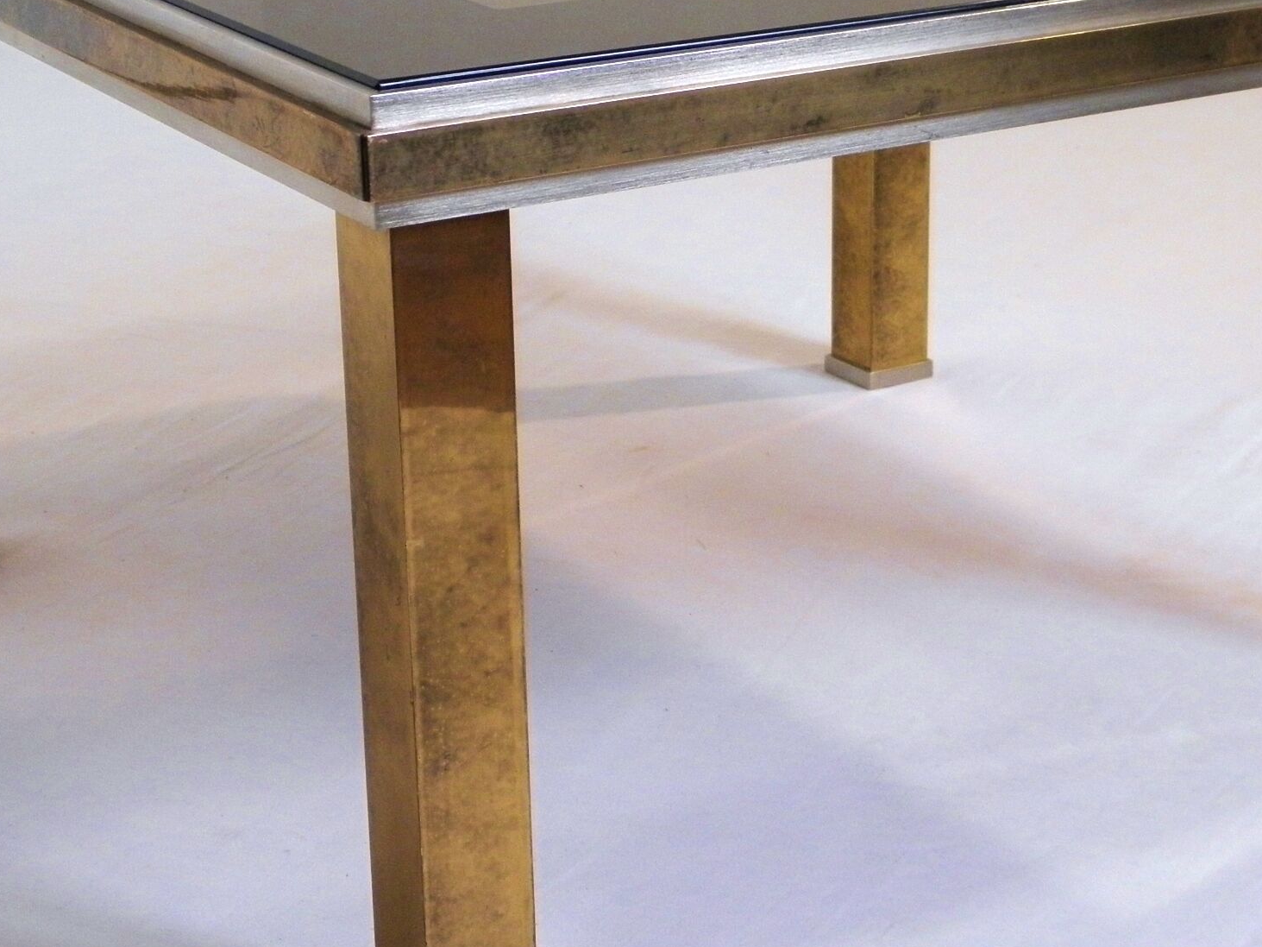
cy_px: 407
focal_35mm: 77
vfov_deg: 19.1
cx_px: 781
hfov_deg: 25.3
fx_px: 2807
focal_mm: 7.9
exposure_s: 1/30
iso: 200
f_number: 3.9
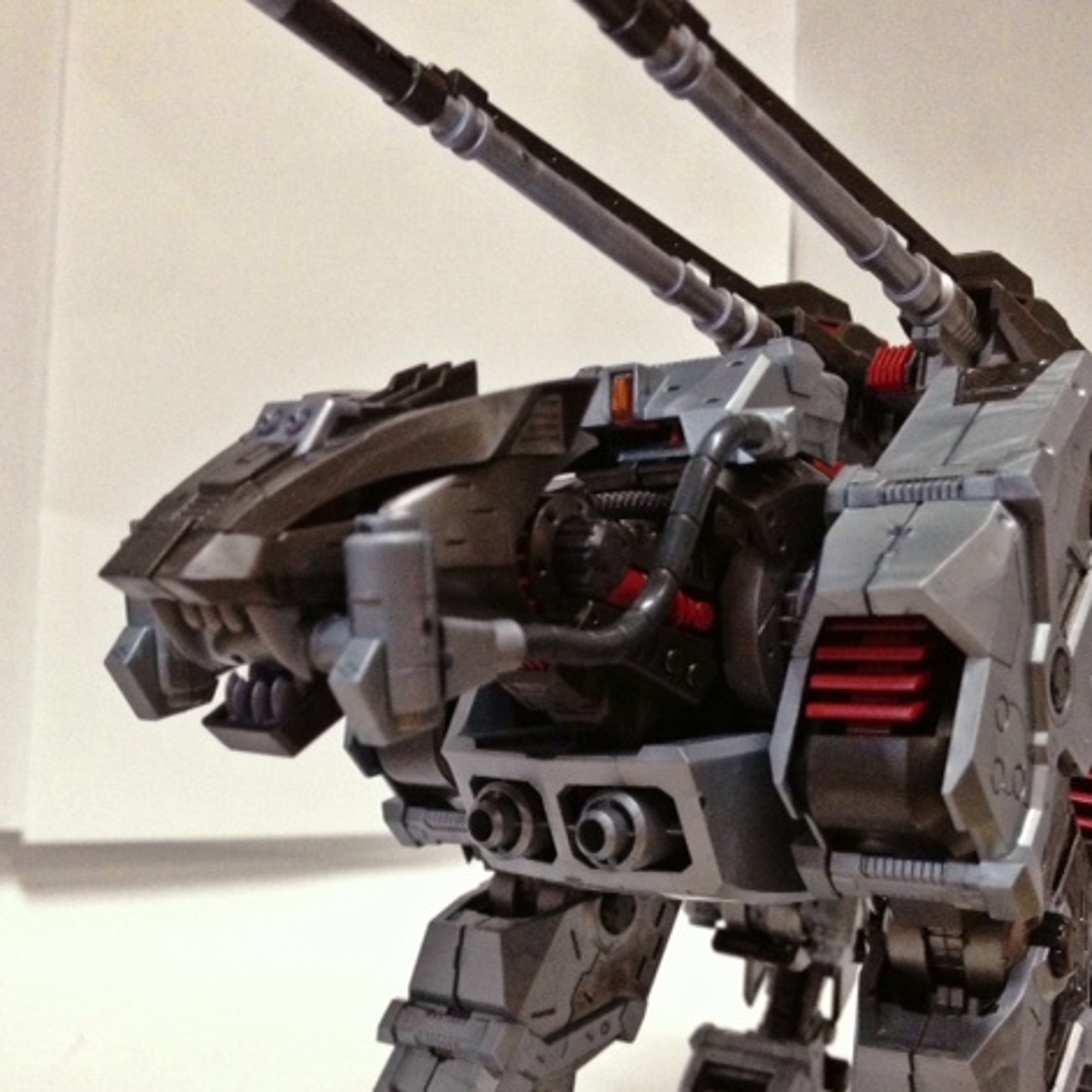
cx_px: 549
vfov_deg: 39.6
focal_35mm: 42
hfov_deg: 40.0
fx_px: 1499
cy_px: 714
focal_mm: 4.28
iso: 400
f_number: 2.4
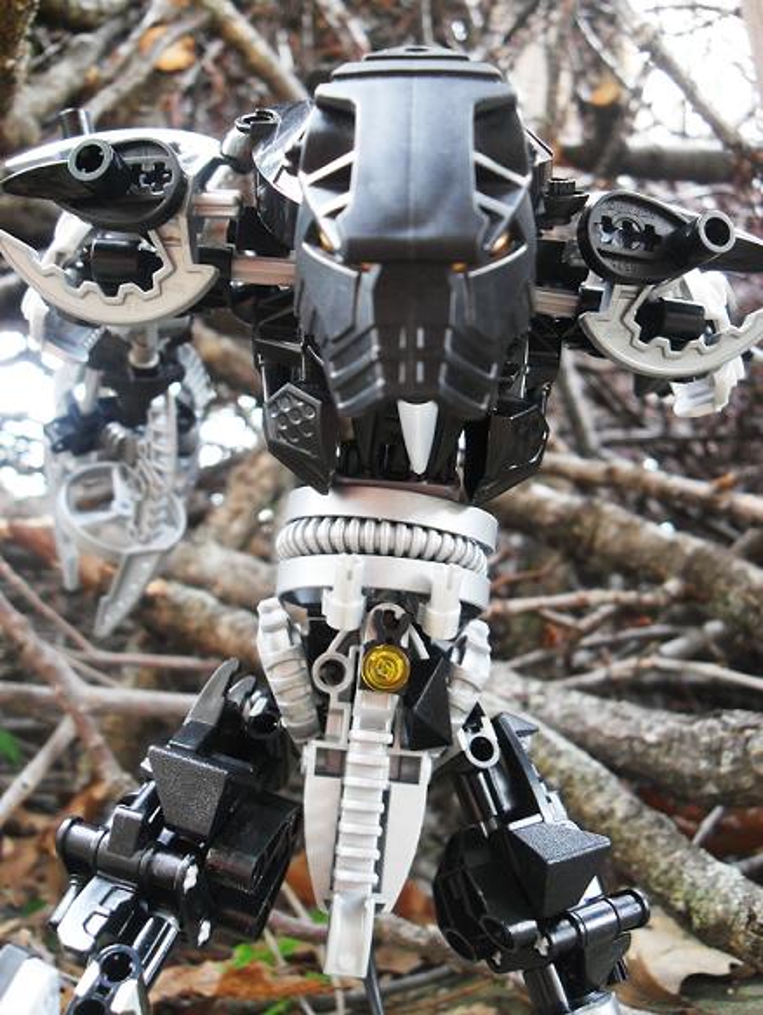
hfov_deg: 40.8
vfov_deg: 52.6
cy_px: 508
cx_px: 382
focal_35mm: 35
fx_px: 1027
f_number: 2.8
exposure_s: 1/30
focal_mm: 6.2
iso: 200
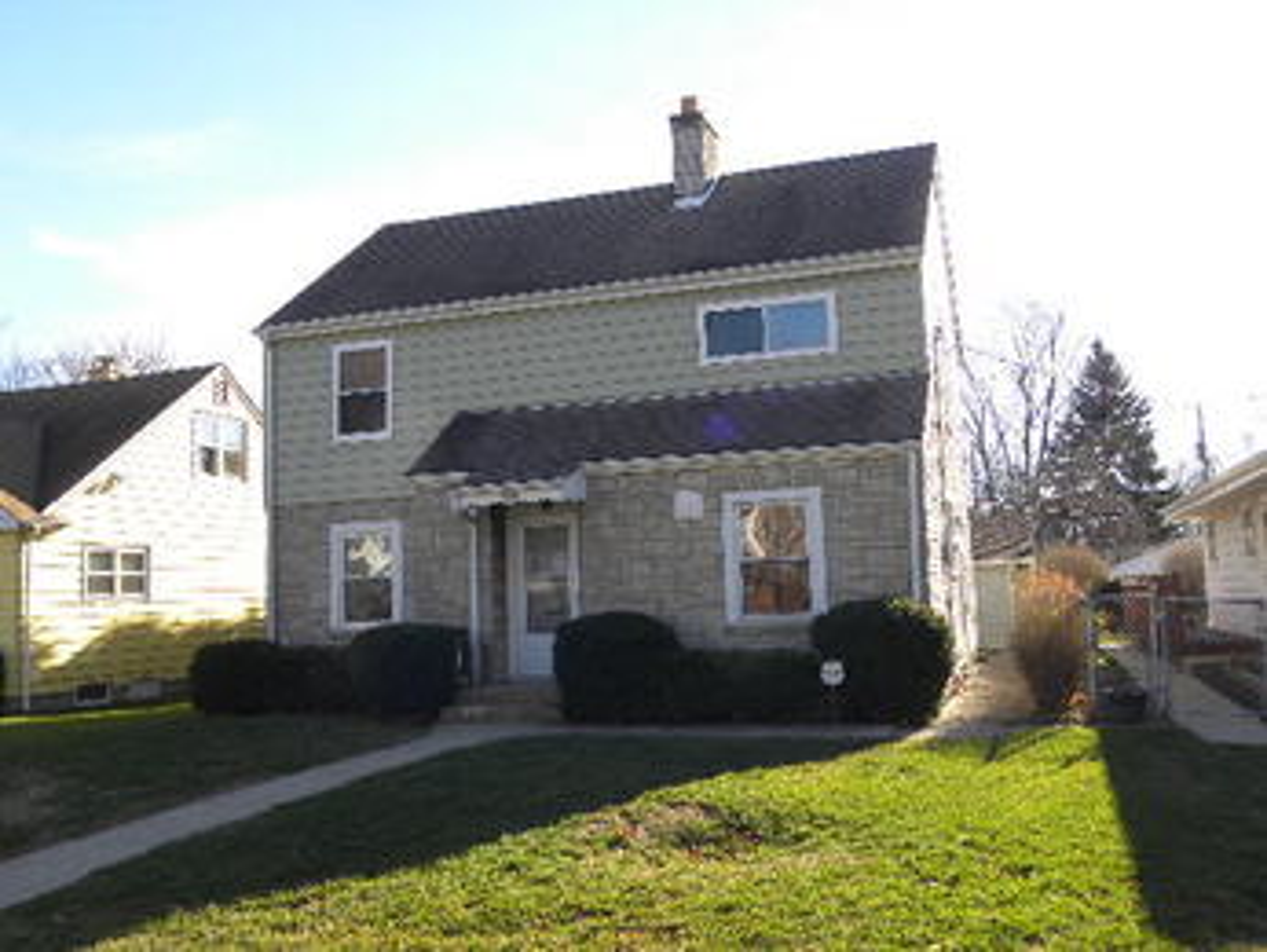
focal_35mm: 33
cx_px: 634
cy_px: 476
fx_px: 1209
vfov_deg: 43.0
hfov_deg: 55.3
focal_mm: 5.9
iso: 64
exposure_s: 1/170
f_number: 4
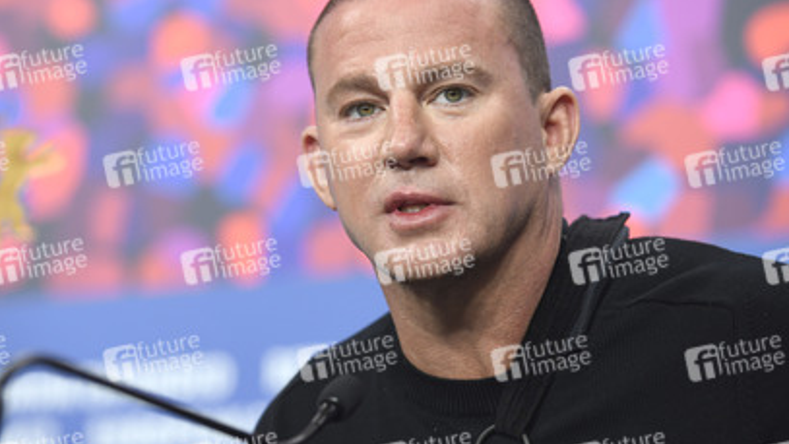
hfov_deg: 12.4
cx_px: 373
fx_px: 3641
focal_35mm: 174
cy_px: 213
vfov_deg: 7.0
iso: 1000
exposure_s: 1/250
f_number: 4
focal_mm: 150
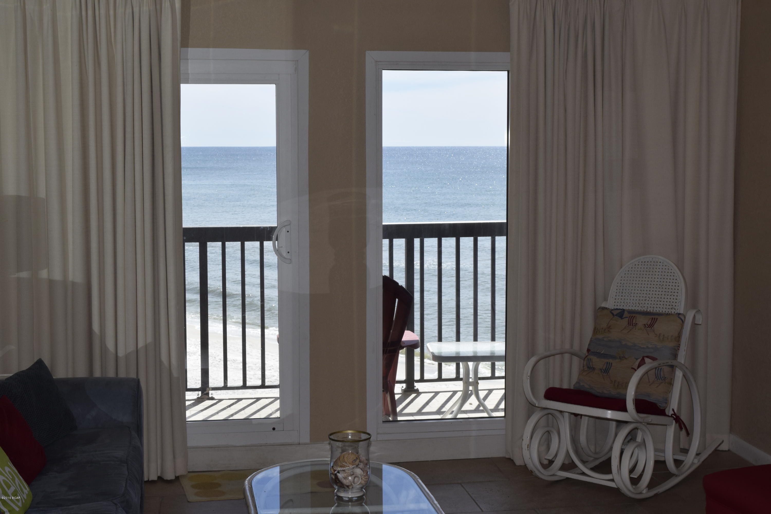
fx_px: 1221
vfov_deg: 23.8
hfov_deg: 35.1
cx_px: 386
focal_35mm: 57
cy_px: 257
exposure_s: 1/200
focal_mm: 38
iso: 400
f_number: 14
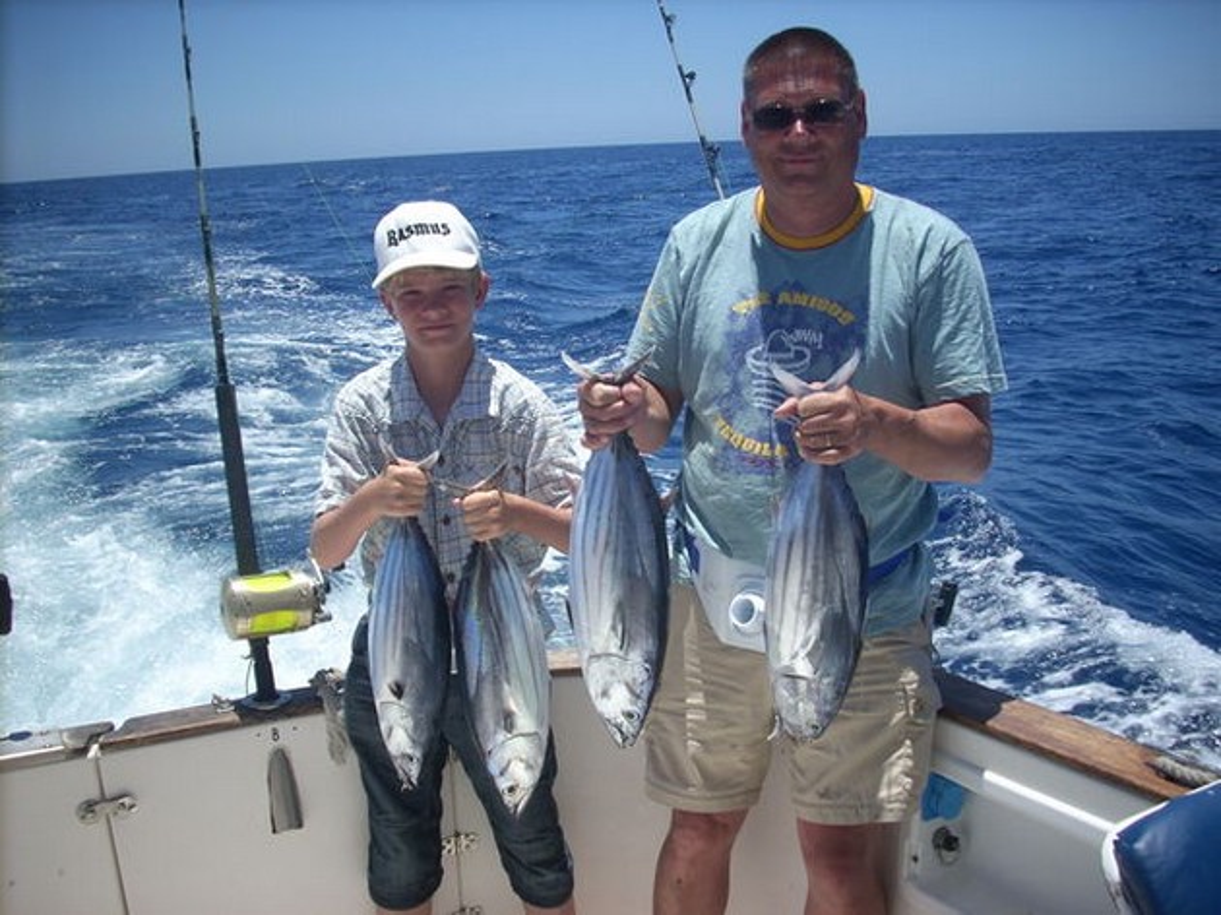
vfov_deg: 38.6
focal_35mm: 37
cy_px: 458
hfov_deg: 50.2
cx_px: 610
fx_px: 1305
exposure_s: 1/324
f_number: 5.6
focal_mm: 6.2
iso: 64
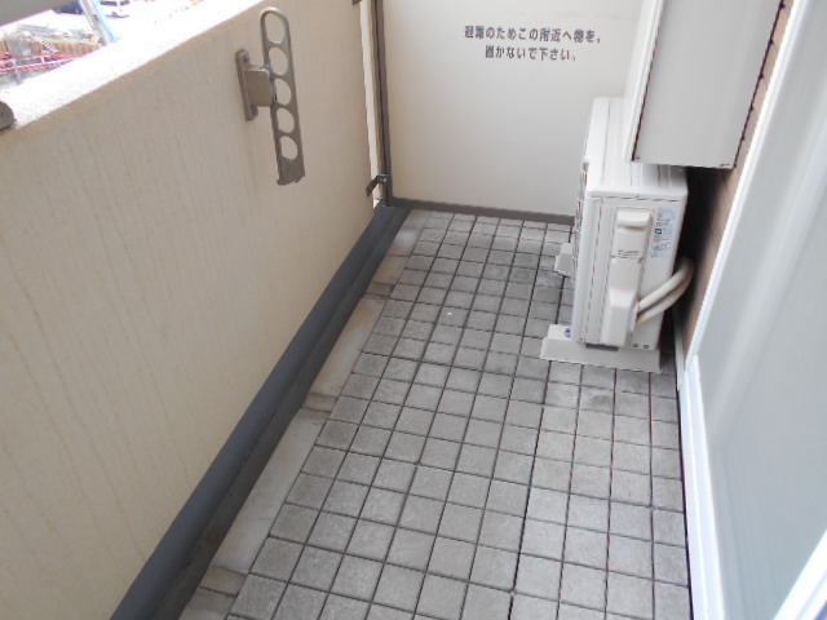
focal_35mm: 26
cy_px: 310
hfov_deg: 67.3
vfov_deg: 53.1
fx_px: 621
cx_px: 414
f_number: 3.2
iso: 80
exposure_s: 1/40
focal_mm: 4.6
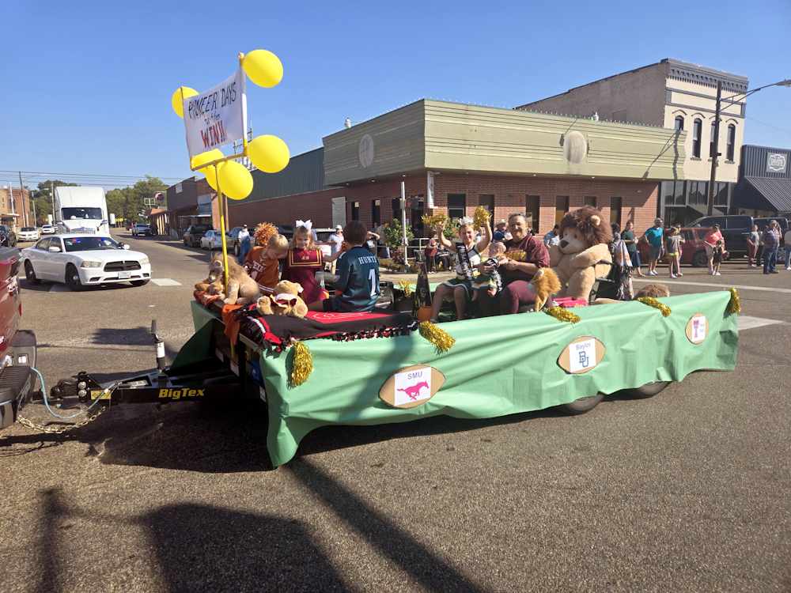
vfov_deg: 58.9
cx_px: 396
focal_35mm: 23
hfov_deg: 73.9
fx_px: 526
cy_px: 296
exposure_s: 1/1584
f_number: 1.8
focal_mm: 5.4
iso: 25
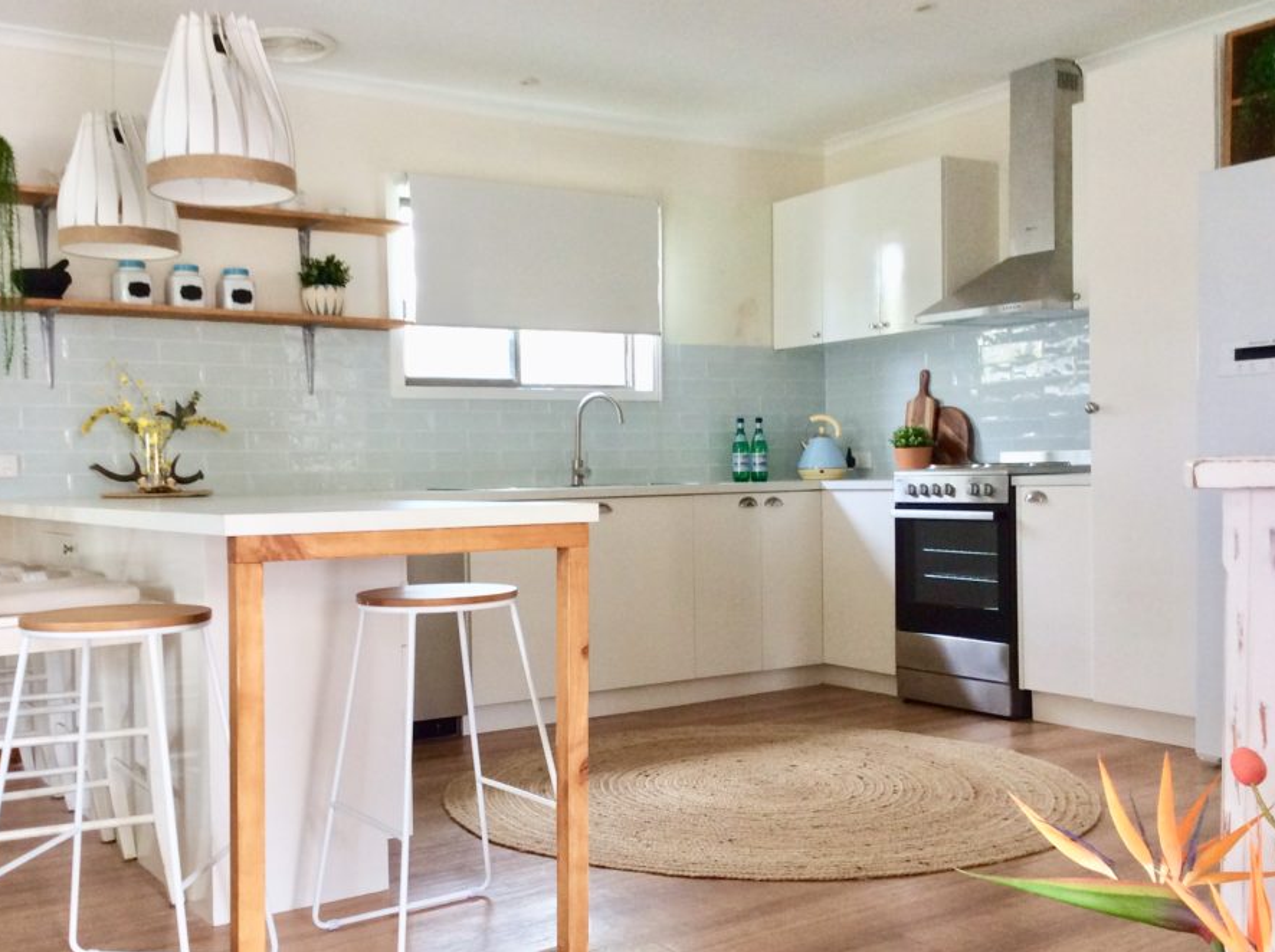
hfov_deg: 50.0
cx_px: 543
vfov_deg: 38.5
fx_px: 1361
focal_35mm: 37
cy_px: 539
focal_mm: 3.3
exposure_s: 1/25
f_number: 2.4
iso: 64
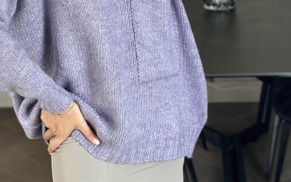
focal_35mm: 108
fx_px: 856
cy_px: -6
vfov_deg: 12.0
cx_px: 79
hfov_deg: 19.2
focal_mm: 6.86
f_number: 1.78
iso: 125
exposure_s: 1/108
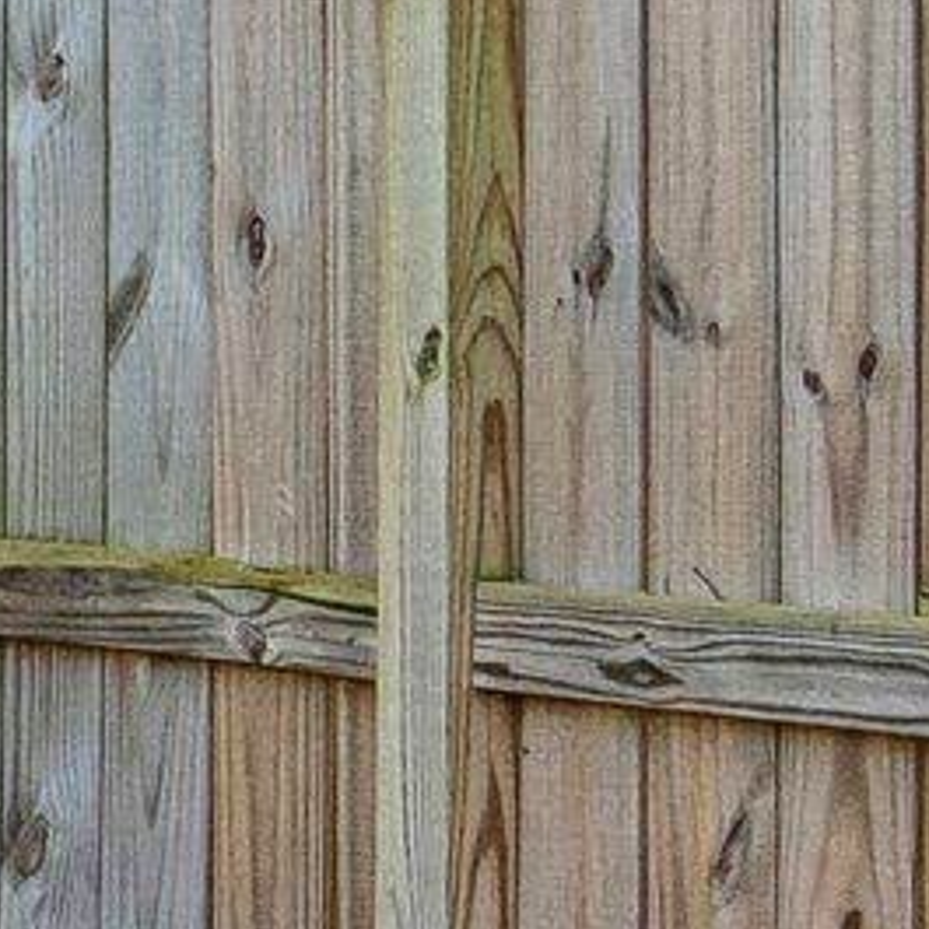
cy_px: 580
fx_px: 5981
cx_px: -2363
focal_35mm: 197
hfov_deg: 7.3
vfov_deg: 8.9
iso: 400
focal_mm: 20
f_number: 5.6
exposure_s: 1/400
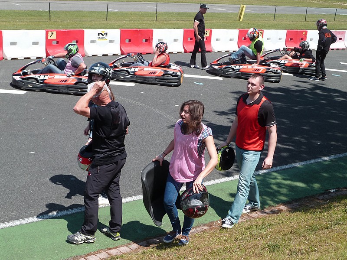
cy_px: 130
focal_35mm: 59
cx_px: 174
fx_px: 591
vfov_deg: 24.8
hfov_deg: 32.7
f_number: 3.9
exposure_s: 1/400
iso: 80
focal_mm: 9.7
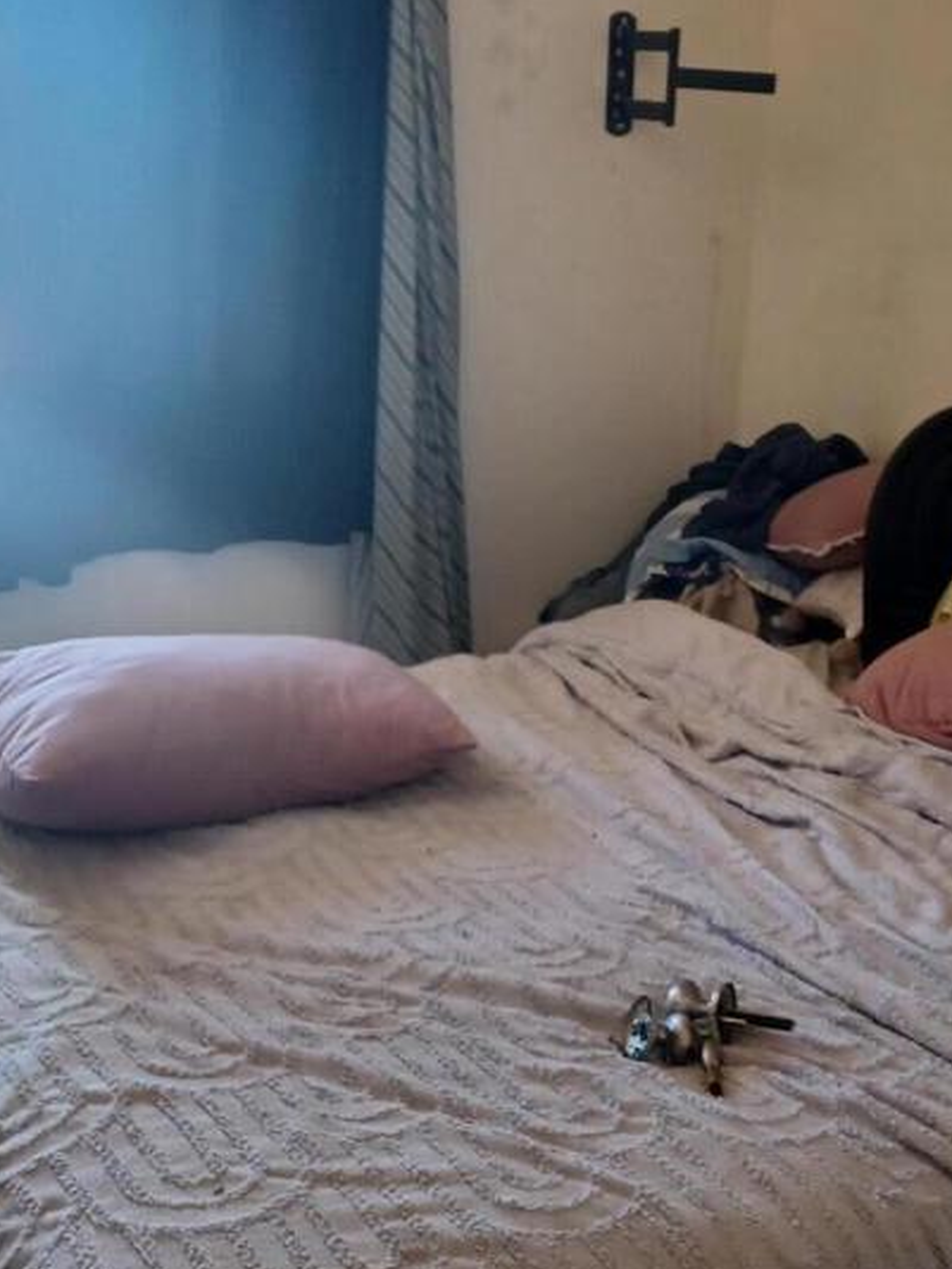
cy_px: 410
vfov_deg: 39.1
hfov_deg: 30.1
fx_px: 1759
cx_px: 628
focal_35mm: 48
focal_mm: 4.6
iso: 250
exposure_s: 1/60
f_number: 1.8
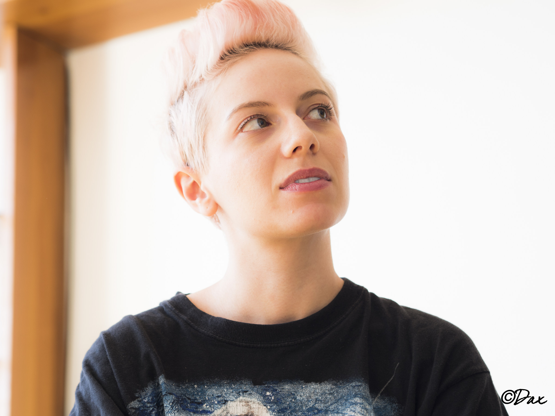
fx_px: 1443
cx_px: 278
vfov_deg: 16.4
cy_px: 208
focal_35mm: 90
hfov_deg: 21.8
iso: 200
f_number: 2.5
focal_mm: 45
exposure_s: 1/60
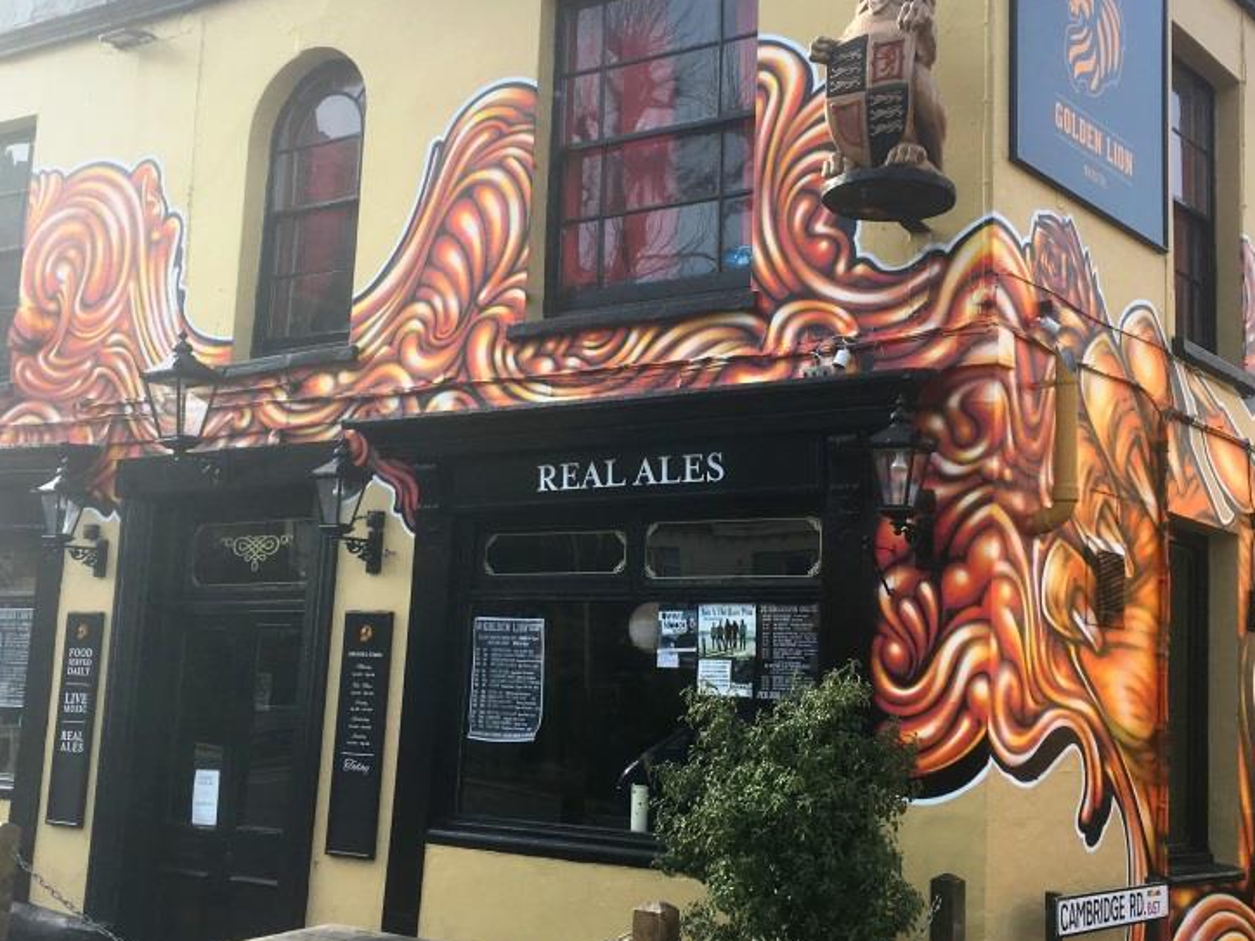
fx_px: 1486
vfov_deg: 35.1
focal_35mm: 41
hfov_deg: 45.8
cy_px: 438
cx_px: 652
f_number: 2.2
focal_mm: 4.15
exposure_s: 1/620
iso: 25
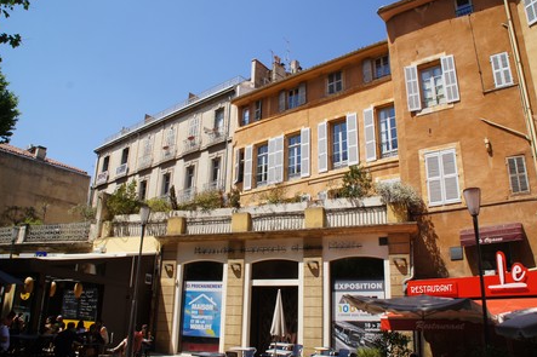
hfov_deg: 65.5
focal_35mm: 28
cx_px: 269
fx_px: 417
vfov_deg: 46.4
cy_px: 177
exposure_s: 1/125
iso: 100
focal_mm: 18
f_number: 11
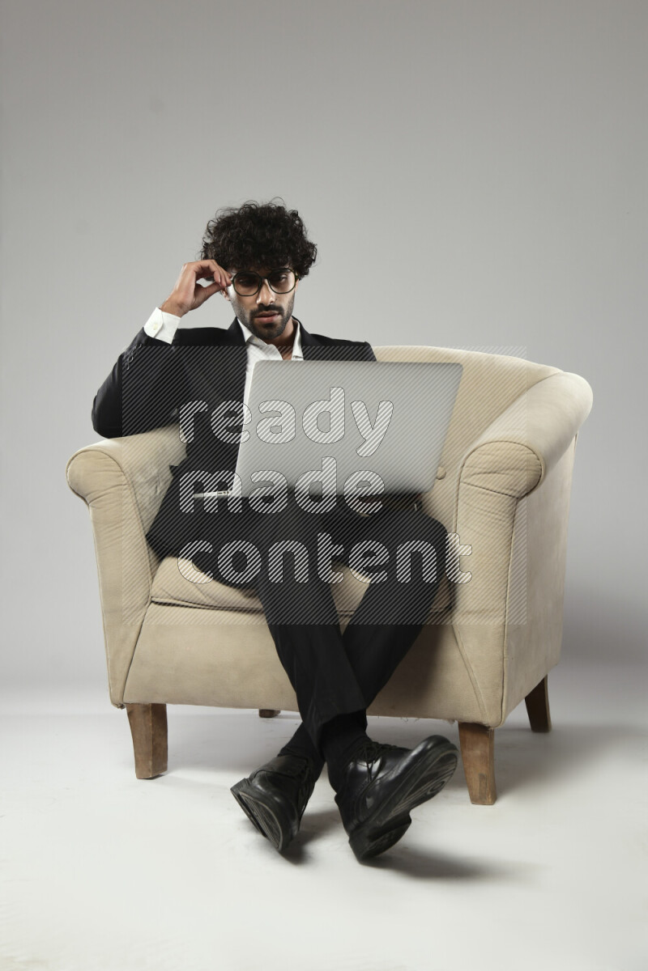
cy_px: 486
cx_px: 324
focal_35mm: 40
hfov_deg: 33.4
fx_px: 1080
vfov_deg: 48.5
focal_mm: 40
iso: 400
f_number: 5.6
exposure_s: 1/125
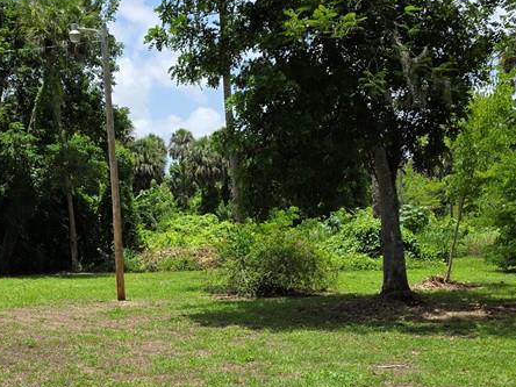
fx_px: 790
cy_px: 317
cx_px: 171
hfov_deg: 35.8
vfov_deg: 26.9
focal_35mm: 53
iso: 80
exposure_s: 1/4650
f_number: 1.7
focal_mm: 6.3
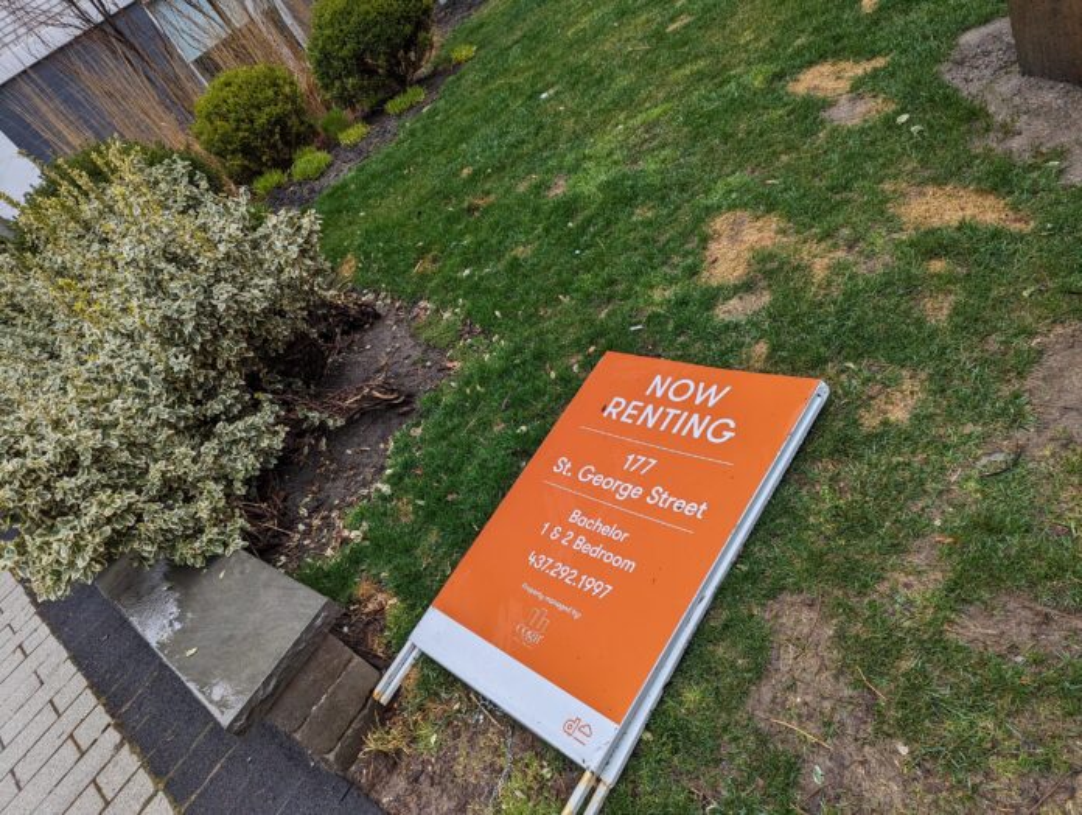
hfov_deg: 71.5
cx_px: 541
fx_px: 751
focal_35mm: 24
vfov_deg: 56.9
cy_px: 408
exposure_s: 1/864
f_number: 1.85
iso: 44
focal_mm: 6.81
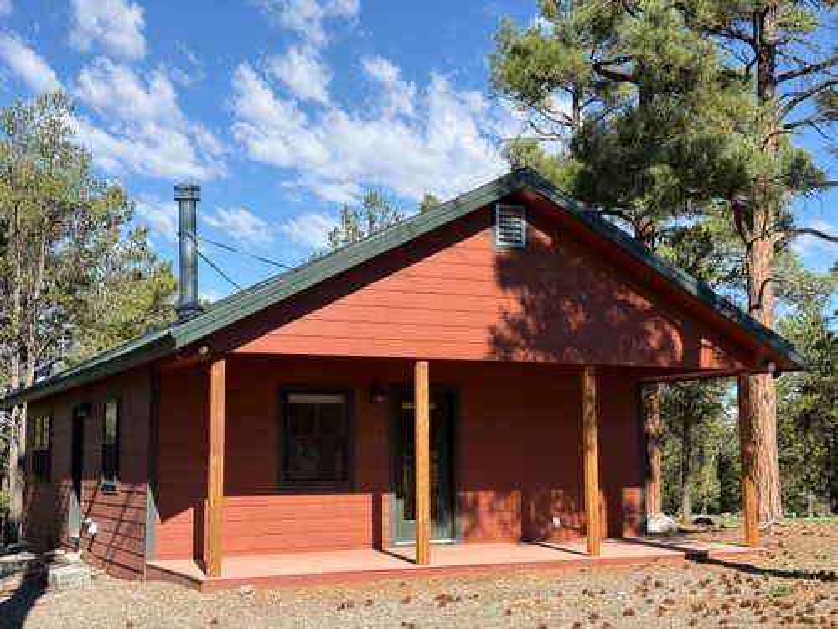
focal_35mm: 48
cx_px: 419
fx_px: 1162
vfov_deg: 30.3
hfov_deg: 39.7
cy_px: 314
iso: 64
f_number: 1.78
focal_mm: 6.76
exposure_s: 1/2415
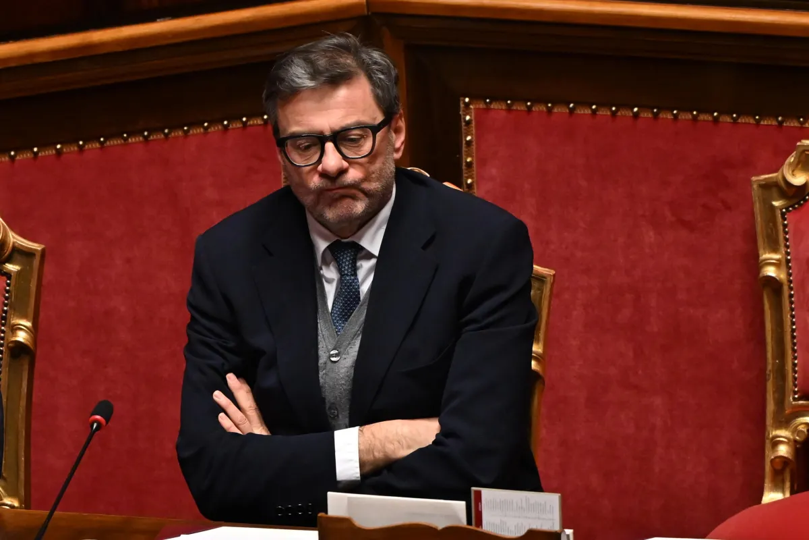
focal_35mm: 300
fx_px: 6741
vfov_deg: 4.6
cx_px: 404
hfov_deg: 6.9
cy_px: 270
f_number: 3.2
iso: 2500
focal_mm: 200
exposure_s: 1/250
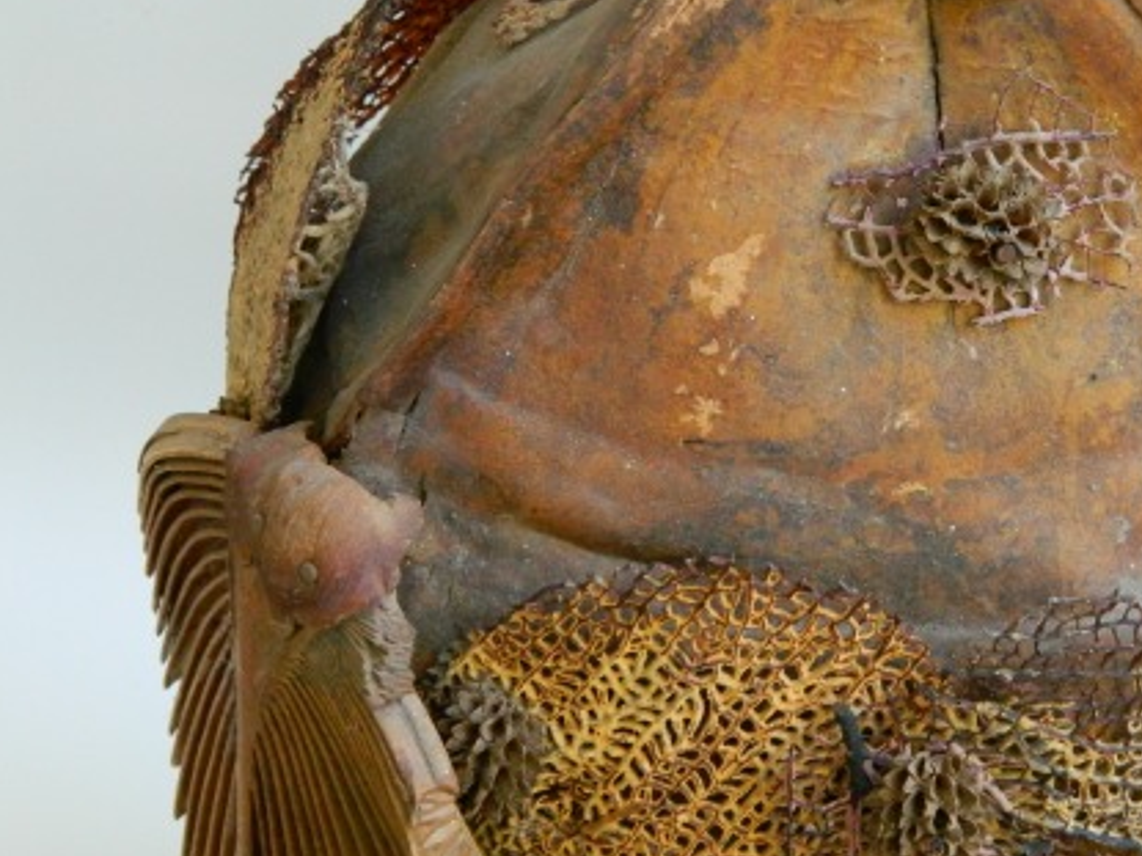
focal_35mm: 88
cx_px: 867
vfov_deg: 16.8
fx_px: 2902
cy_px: 344
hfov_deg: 22.0
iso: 320
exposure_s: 1/50
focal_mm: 10.2
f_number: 3.8
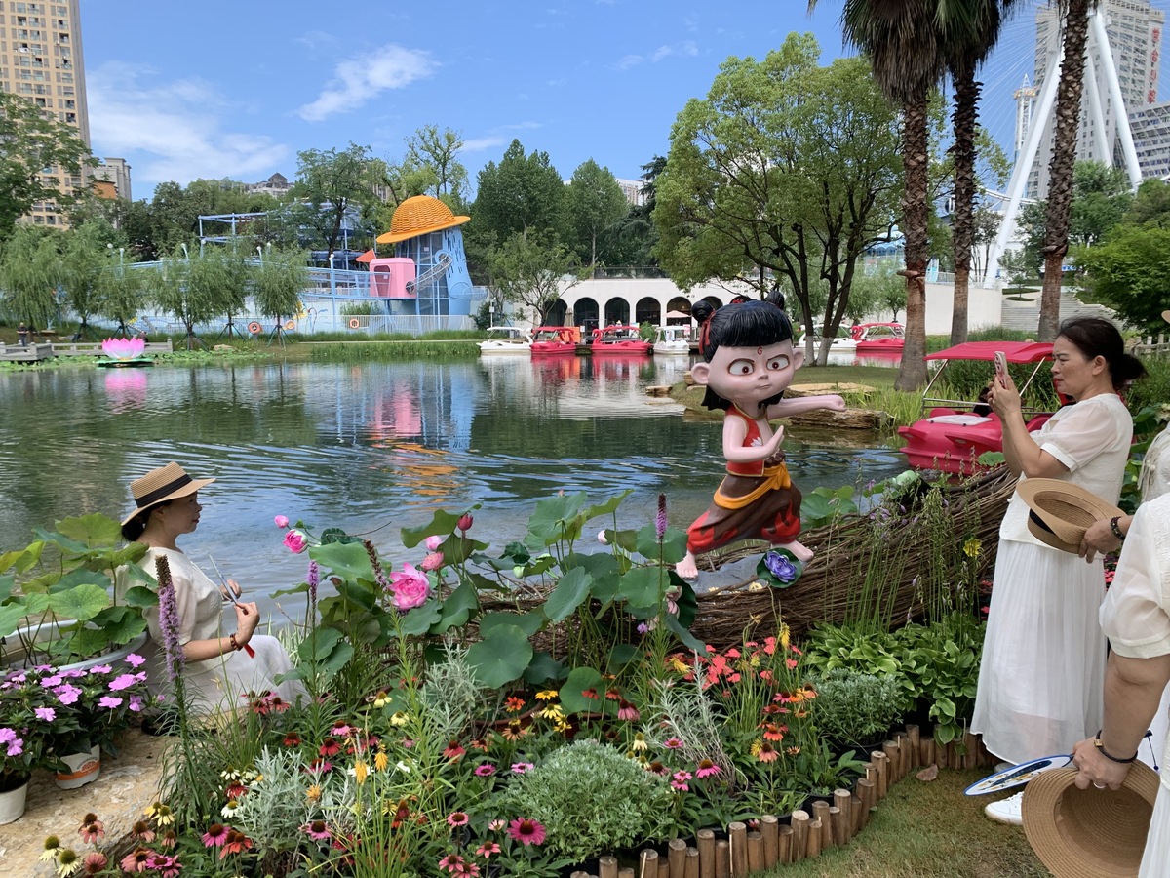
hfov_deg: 67.3
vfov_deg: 53.1
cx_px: 585
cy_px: 439
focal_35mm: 26
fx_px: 879
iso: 25
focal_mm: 4.25
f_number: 1.8
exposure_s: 1/894
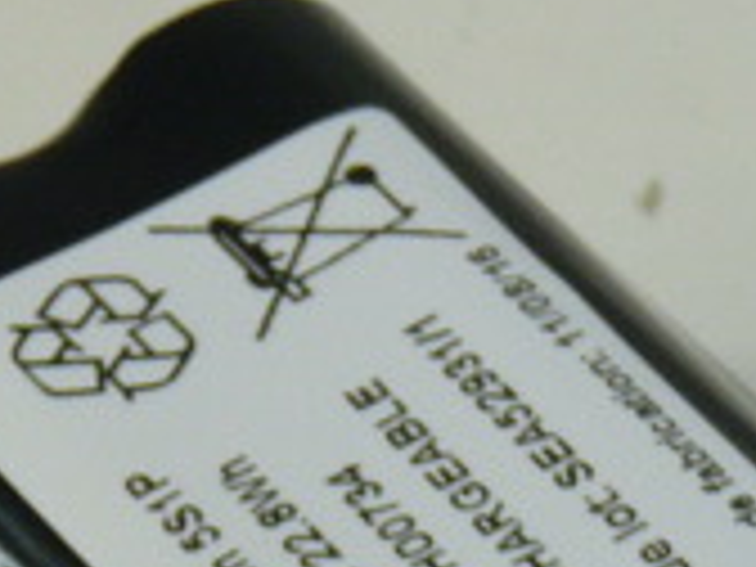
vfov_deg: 3.0
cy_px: 999
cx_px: 544
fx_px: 10745
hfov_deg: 4.0
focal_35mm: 492
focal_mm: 13.3
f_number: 3.4
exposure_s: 1/40
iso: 100
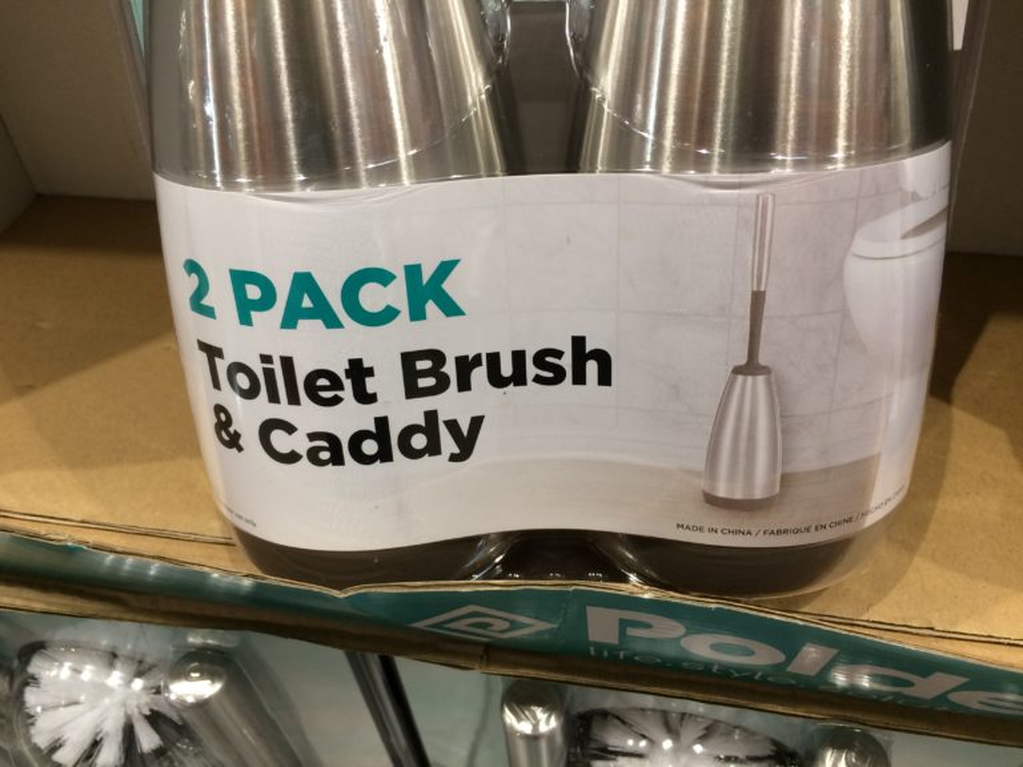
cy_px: 384
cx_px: 512
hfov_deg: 61.7
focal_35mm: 29
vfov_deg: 48.2
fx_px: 857
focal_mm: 4.15
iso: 100
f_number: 2.2
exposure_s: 1/30
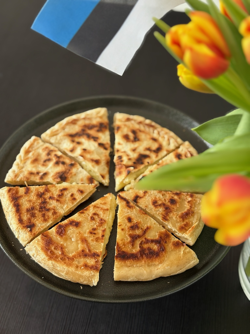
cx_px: 125
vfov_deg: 36.8
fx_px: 501
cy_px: 167
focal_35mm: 52
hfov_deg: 28.0
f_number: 1.6
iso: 50
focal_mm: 5.96
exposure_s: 1/74
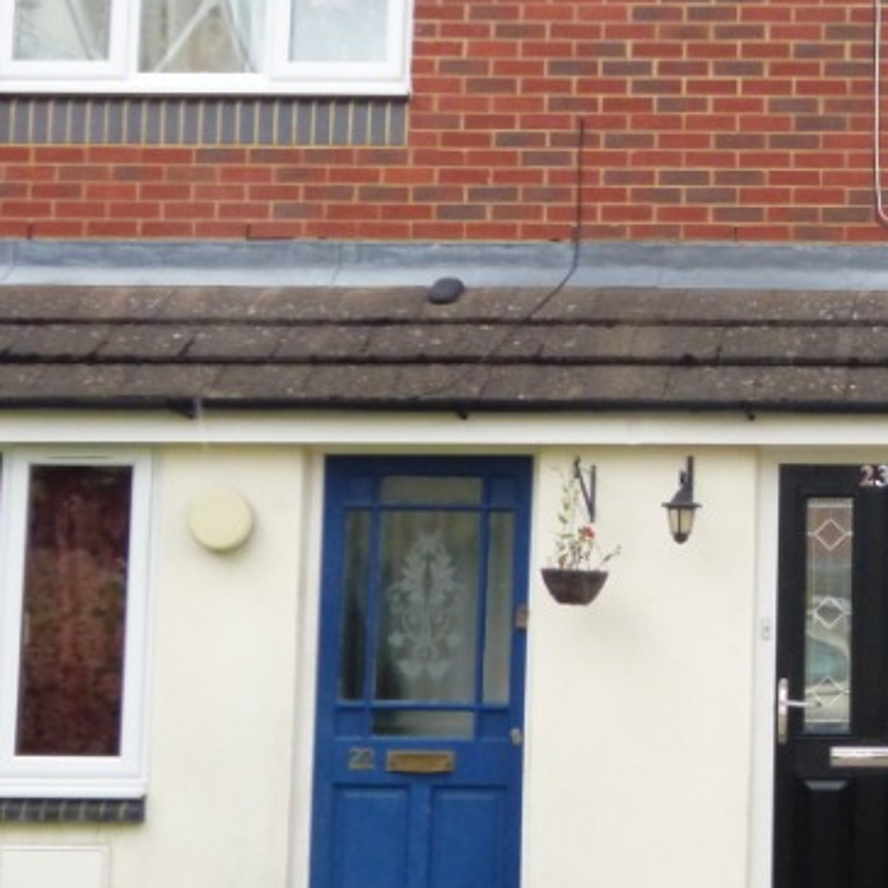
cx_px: 1188
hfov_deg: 17.6
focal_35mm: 92
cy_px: 305
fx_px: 2670
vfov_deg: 18.8
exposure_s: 1/250
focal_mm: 6.5
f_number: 4
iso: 400
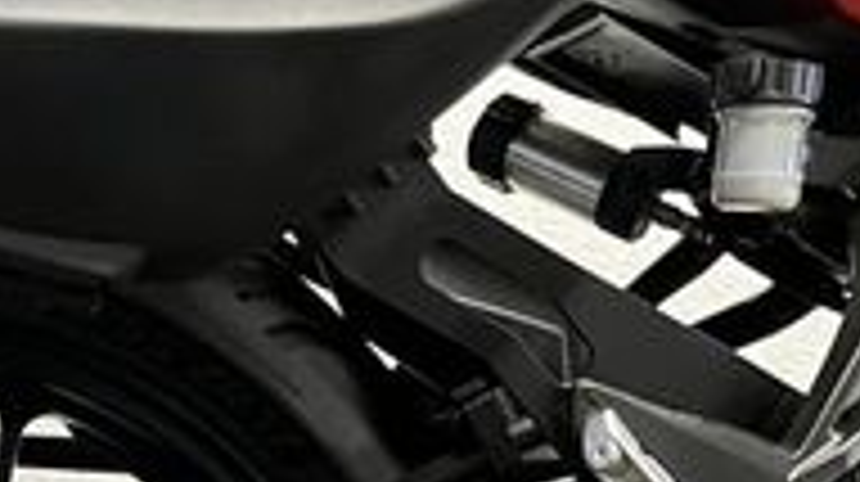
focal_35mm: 95
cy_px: 887
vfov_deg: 11.7
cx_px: 126
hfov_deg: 22.1
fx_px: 2164
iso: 400
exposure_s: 1/33
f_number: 1.6
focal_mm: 5.1
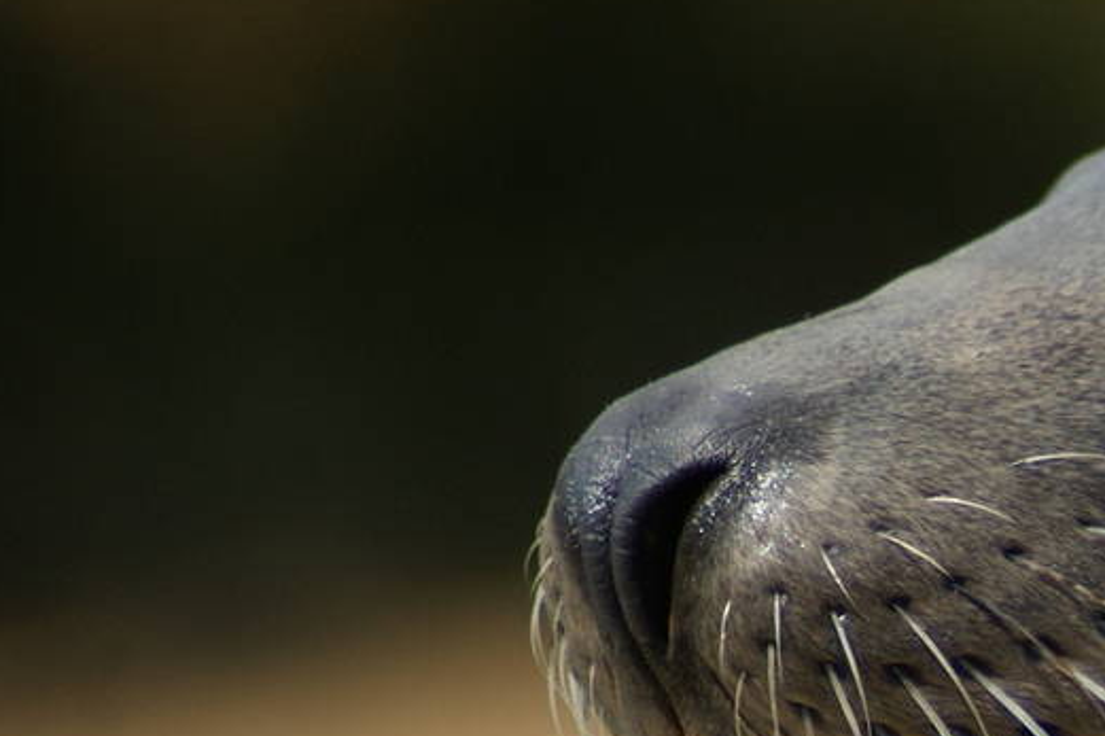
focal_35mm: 1383
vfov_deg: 1.0
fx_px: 42435
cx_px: 1684
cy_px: 1000
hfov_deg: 1.5
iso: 100
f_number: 5.6
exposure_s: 1/500
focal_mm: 300
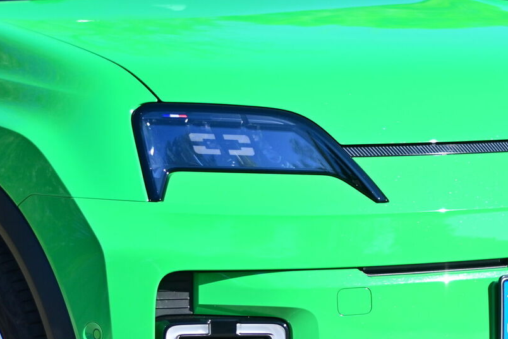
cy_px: 257
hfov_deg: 11.5
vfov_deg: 7.7
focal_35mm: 179
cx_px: 372
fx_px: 2526
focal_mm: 50
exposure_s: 1/4000
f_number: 1.8
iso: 125
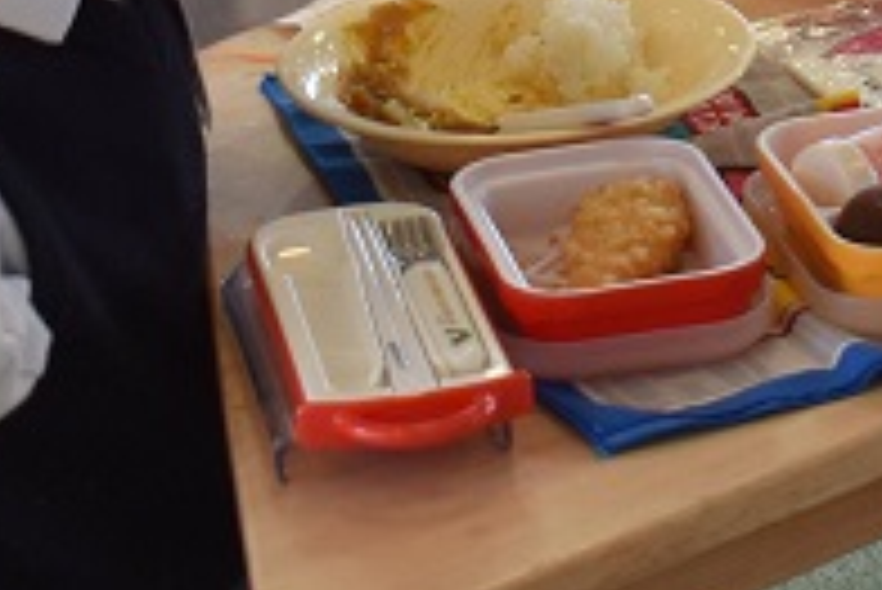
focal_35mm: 193
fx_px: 4732
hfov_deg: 10.4
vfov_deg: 6.9
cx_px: 1166
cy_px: -522
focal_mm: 28
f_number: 5.6
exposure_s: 1/125
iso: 400
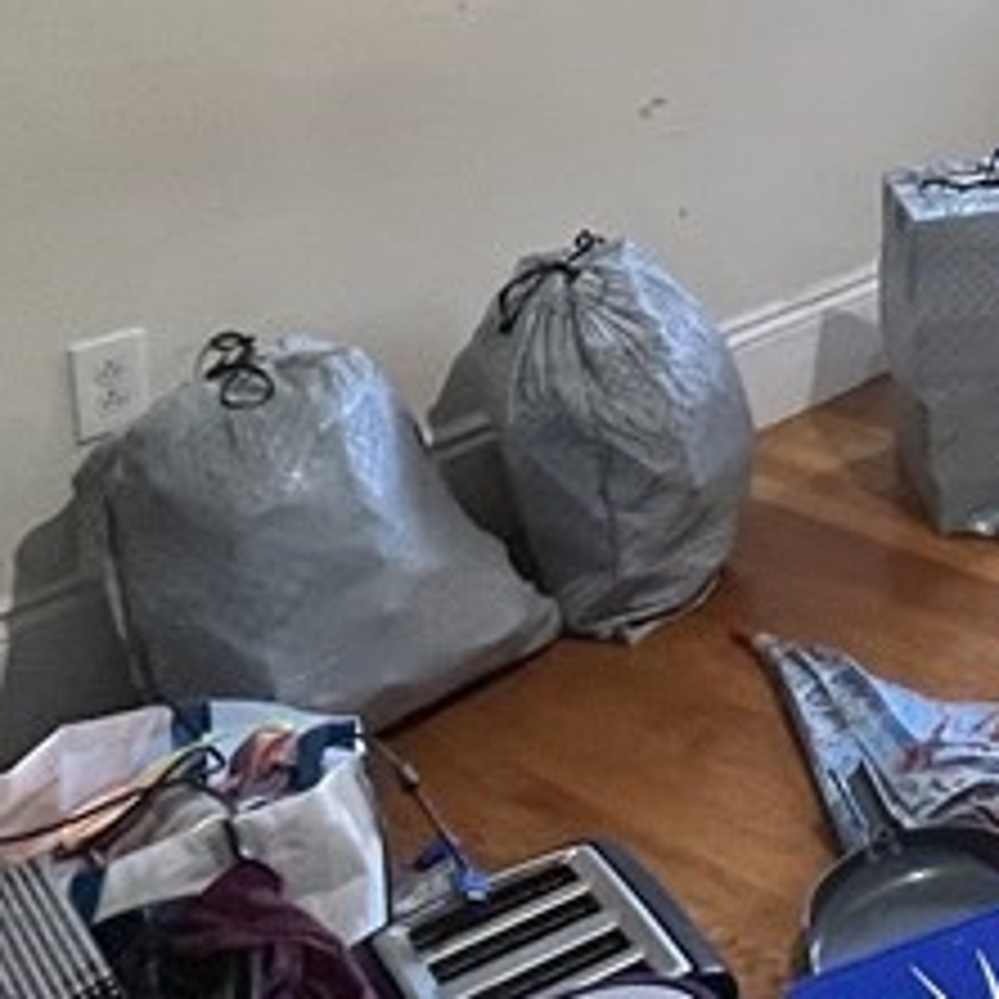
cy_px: -81
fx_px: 1730
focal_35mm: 53
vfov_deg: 29.3
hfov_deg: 24.8
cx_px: 1498
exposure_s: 1/60
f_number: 1.8
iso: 320
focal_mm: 1.57
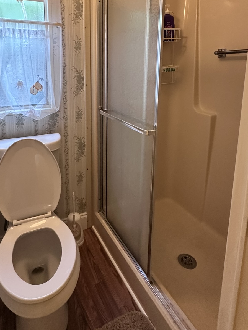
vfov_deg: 69.1
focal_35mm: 24
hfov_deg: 56.5
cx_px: 104
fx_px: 229
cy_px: 104
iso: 320
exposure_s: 1/60
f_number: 2.2
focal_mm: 2.22
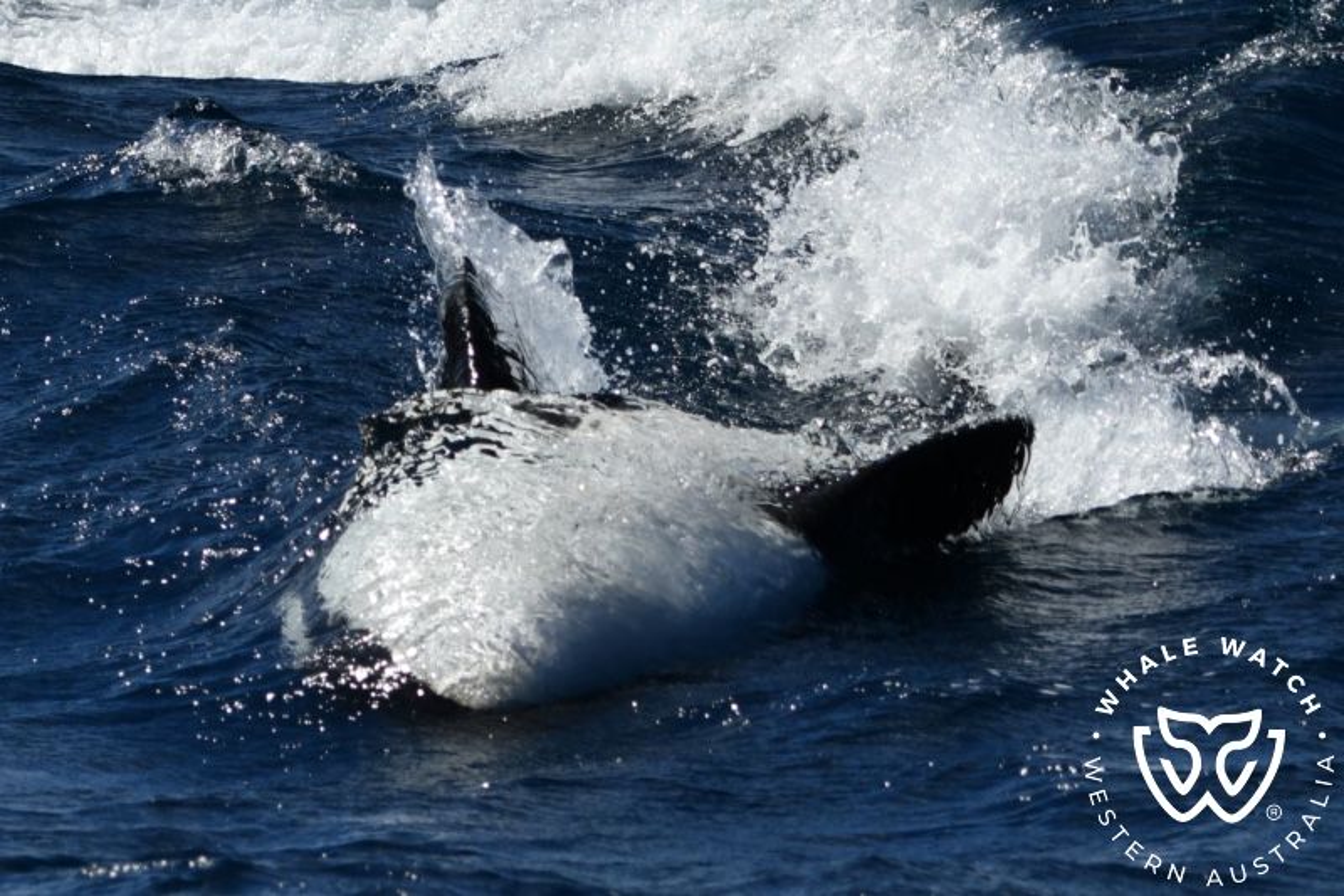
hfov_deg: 7.6
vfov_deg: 5.1
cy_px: 448
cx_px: 672
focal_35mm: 270
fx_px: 10077
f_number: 5.6
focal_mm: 270
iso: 560
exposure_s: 1/8000
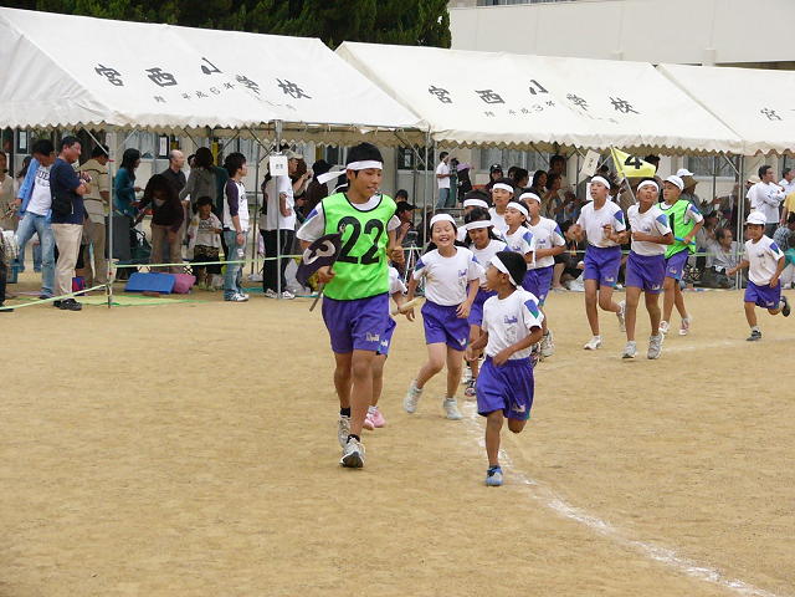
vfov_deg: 14.5
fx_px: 2343
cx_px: 398
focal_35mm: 102
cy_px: 298
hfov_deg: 19.3
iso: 200
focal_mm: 13.4
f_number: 3.7
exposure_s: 1/500
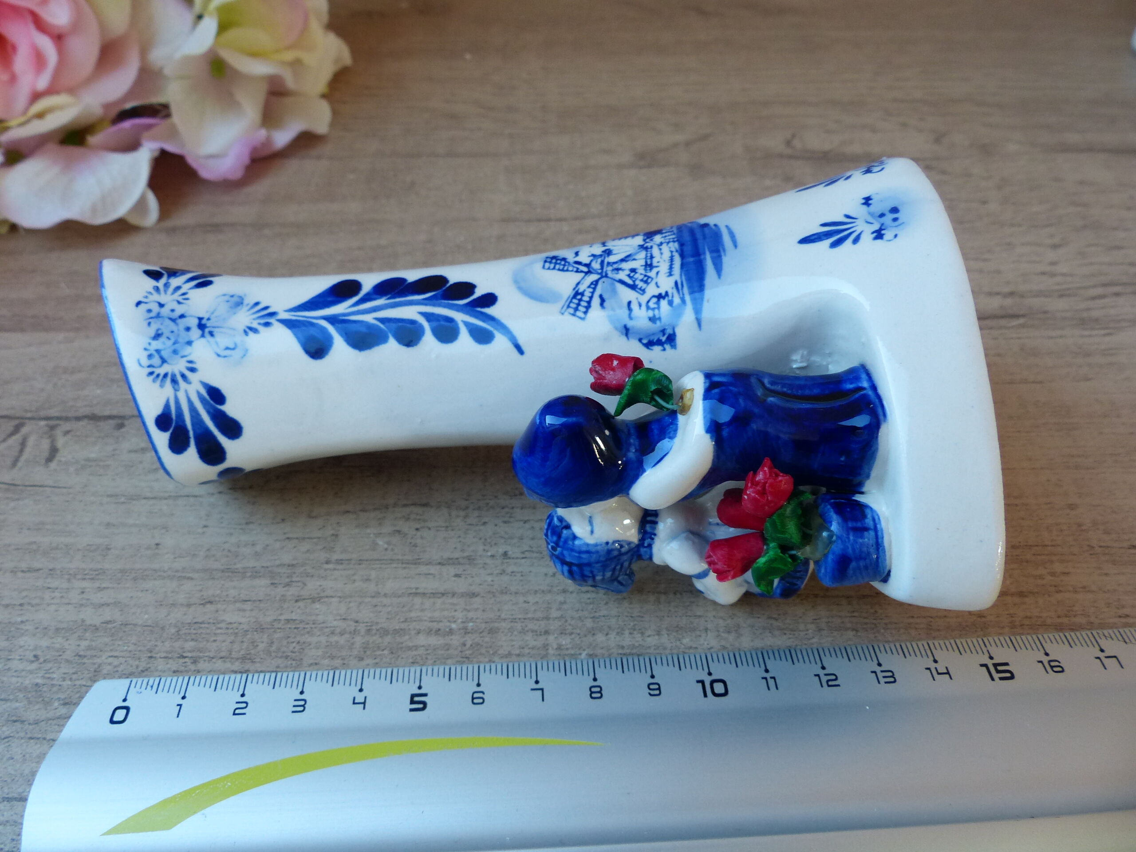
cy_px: 426
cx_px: 568
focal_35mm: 26
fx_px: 853
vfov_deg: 53.1
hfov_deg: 67.3
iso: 200
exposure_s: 1/60
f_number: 2.8
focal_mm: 4.5
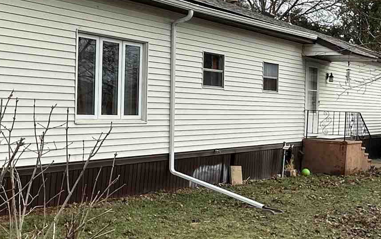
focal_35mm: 53
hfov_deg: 38.2
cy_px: 123
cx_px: 185
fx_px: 550
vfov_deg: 24.4
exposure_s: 1/622
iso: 40
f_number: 2.2
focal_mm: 2.22
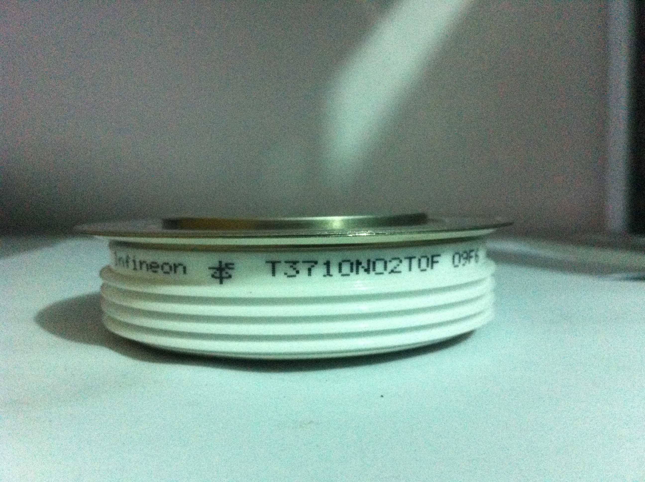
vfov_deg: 40.6
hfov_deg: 52.7
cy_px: 241
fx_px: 651
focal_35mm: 35
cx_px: 322
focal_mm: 3.85
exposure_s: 1/15
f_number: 2.8
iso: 800
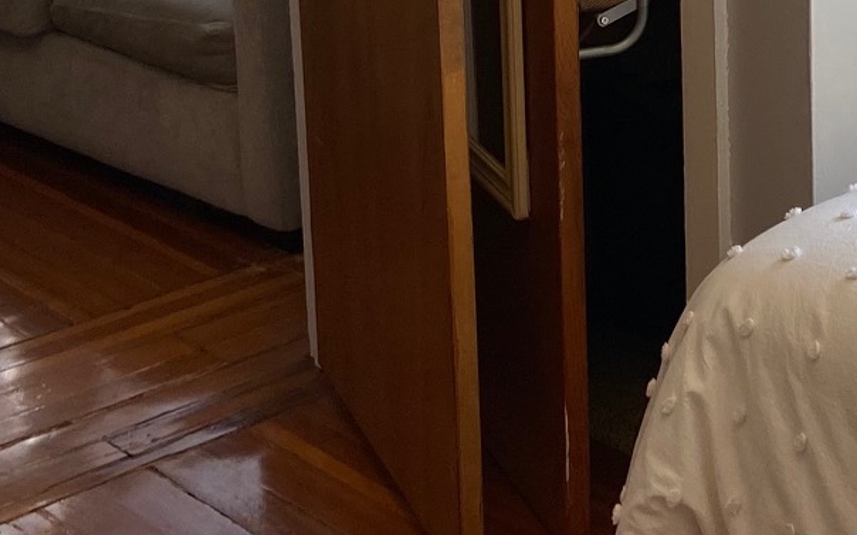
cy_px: -143
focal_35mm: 92
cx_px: 887
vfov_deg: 13.7
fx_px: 2148
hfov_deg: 21.6
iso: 100
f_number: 1.8
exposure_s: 1/120
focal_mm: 4.25
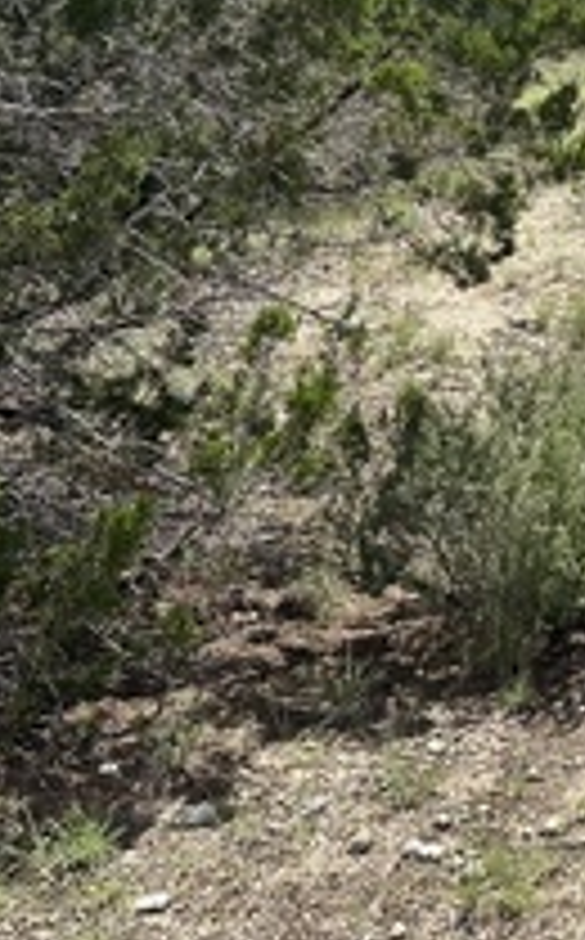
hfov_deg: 15.5
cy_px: -40
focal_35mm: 78
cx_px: 855
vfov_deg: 25.0
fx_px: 1997
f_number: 1.78
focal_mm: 6.86
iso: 80
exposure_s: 1/5000
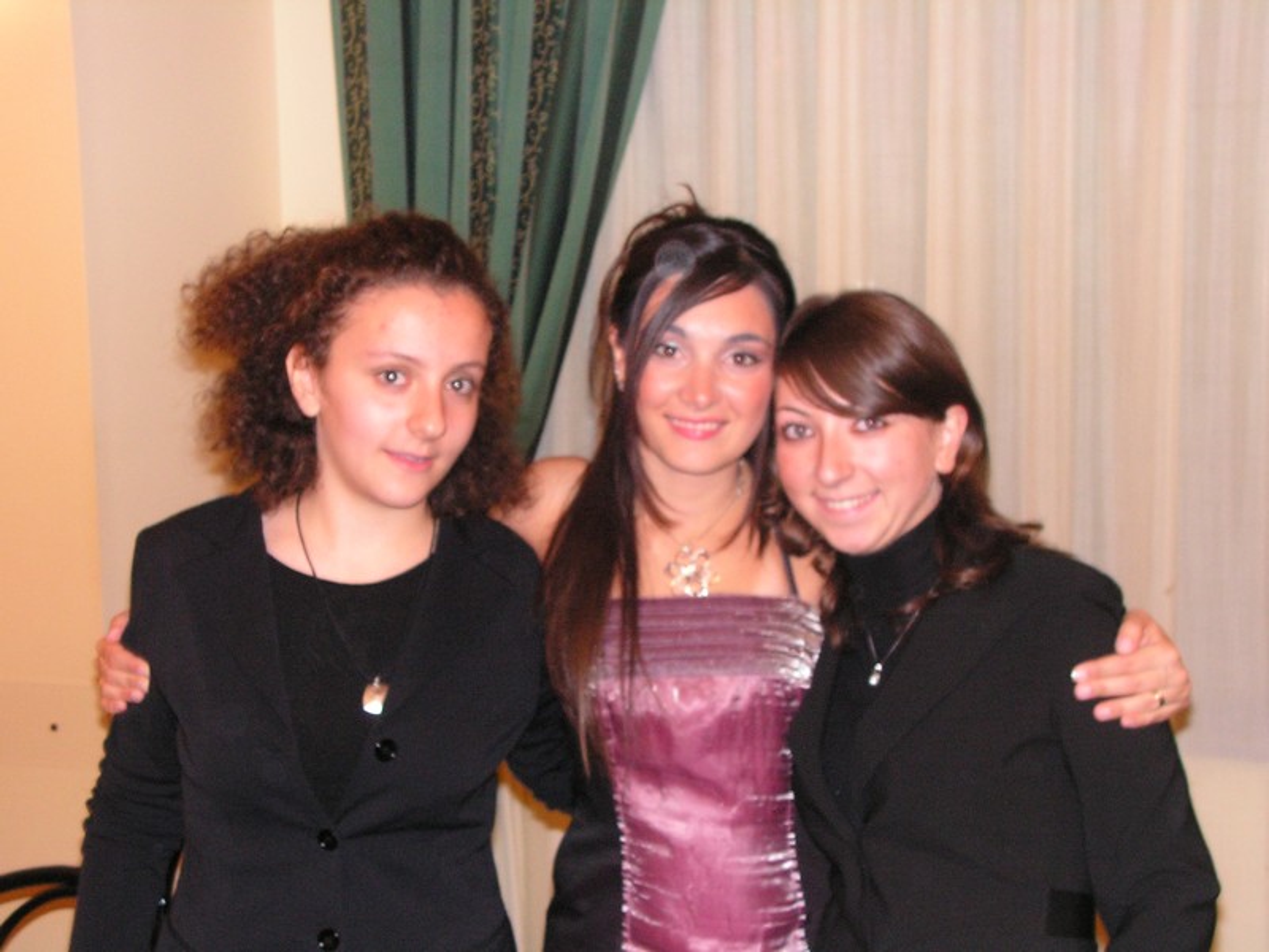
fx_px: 1870
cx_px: 634
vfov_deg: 28.6
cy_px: 476
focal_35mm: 51
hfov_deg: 37.5
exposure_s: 1/60
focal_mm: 8.6
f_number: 3.2
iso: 200
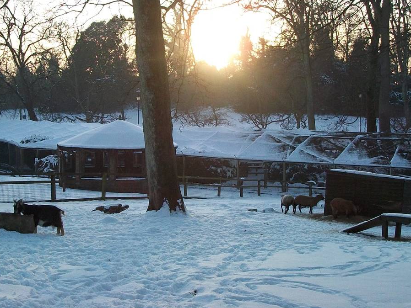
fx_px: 677
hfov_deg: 33.7
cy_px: 113
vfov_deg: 25.6
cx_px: 177
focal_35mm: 57
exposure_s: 1/500
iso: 127
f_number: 2.9
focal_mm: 5.7
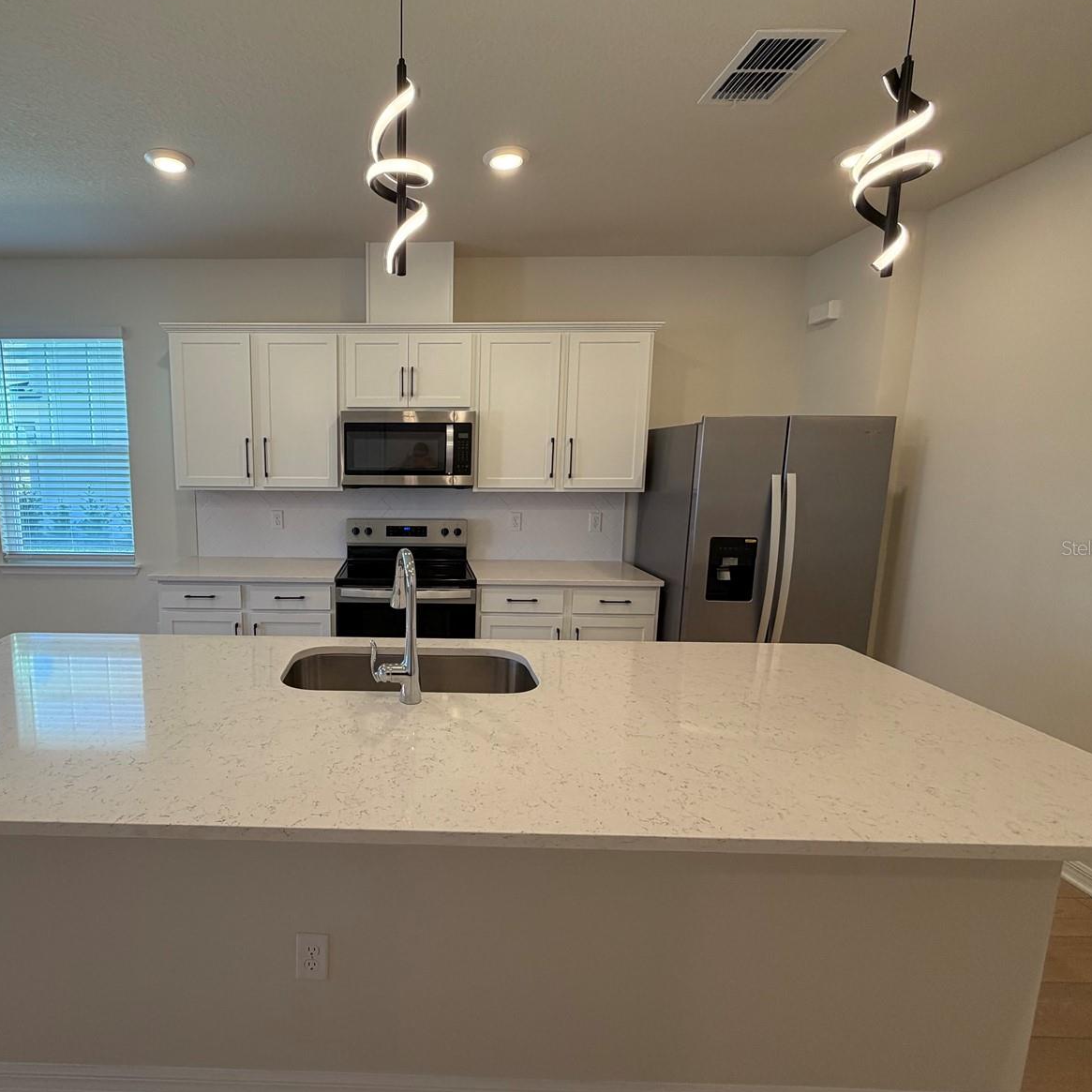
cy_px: 547
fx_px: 607
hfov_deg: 82.2
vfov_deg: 84.0
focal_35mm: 17
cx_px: 400
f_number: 2.2
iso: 100
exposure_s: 1/120
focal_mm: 2.22
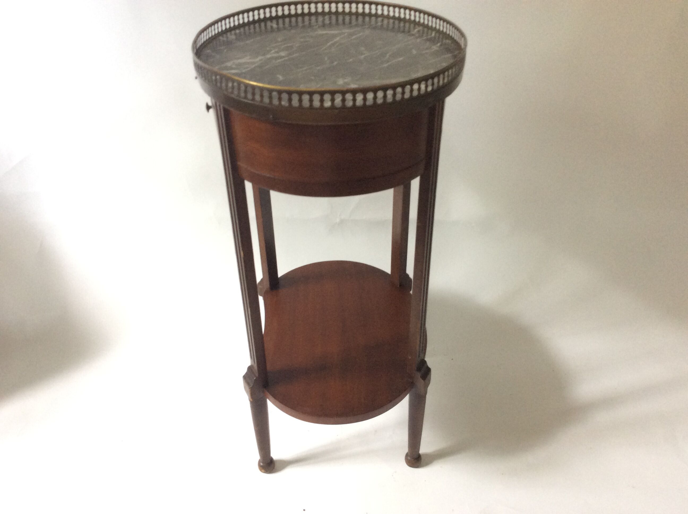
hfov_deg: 56.9
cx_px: 344
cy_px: 257
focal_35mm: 32
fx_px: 635
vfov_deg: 44.1
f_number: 2.4
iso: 125
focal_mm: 3.3
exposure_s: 1/25
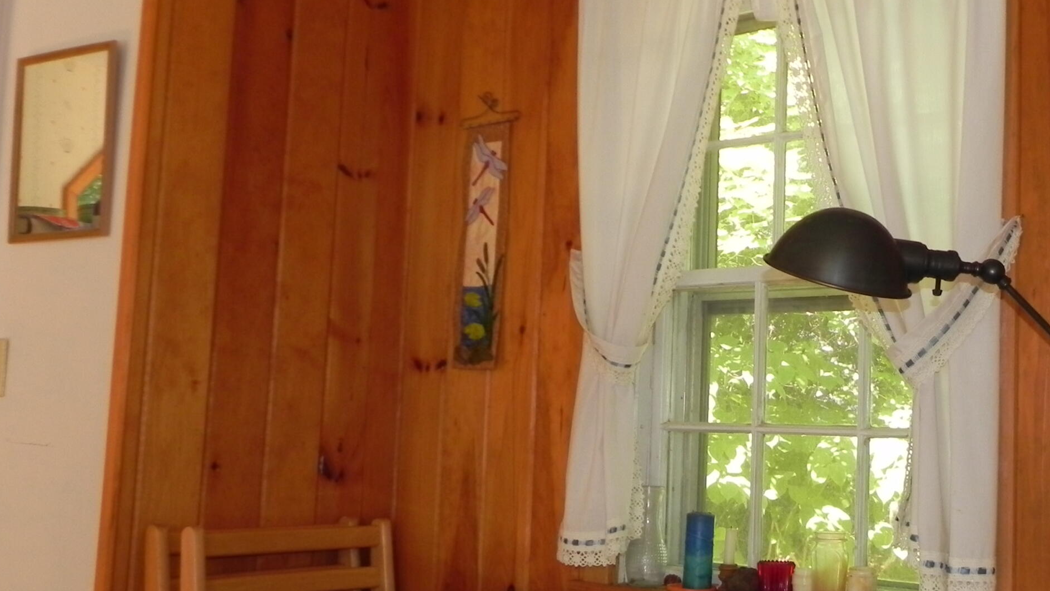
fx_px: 1253
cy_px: 388
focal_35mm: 45
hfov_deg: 44.3
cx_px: 755
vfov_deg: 26.4
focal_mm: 4.6
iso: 160
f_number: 2.8
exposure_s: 1/58.6
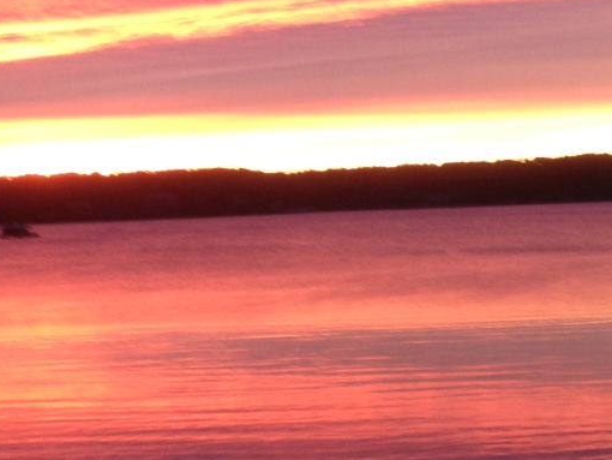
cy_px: 268
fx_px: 1981
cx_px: 332
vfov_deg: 13.2
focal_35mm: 112
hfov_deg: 17.6
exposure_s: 1/20
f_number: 2.4
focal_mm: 4.28
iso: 80
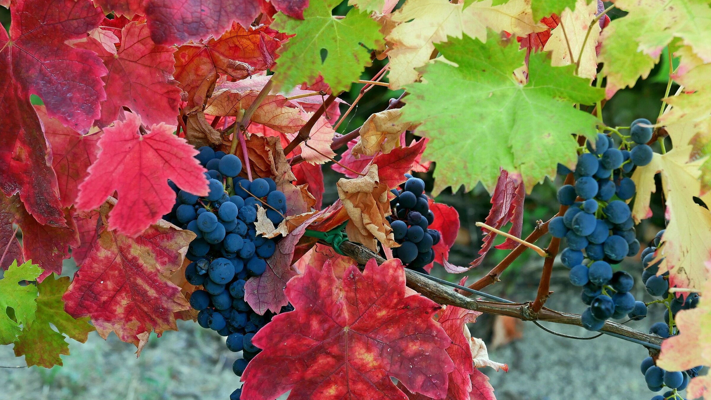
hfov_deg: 16.4
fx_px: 2470
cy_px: 166
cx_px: 356
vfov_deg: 9.3
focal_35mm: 131
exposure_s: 1/80
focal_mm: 60
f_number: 7.1
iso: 800
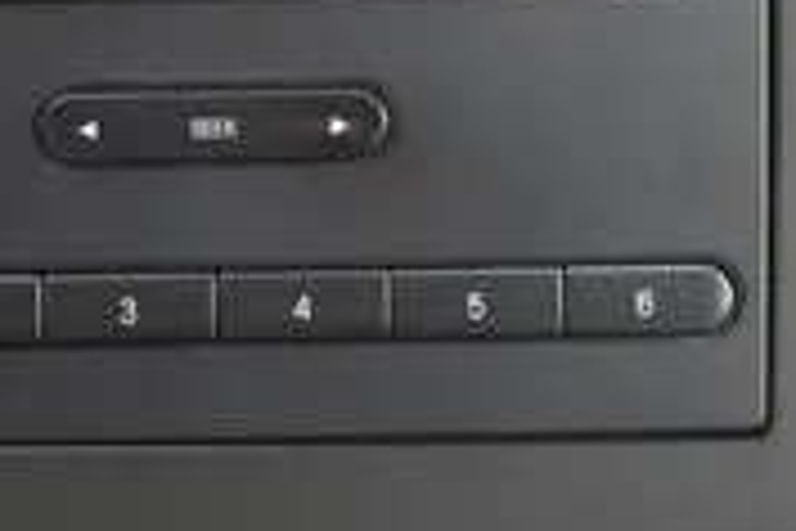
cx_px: 211
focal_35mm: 143
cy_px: 340
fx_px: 3162
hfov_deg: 14.3
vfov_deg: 9.6
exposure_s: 1/60
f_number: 5
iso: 1250
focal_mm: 19
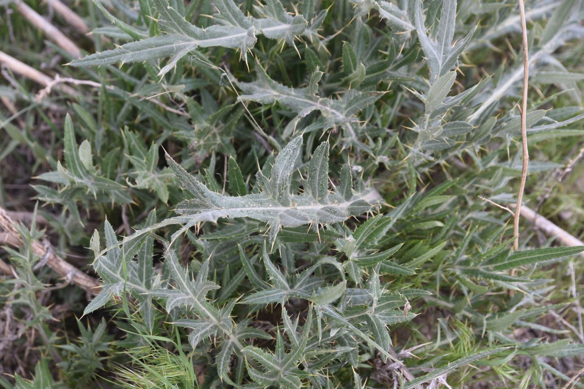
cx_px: 292
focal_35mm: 56
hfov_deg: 35.6
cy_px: 194
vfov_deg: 24.2
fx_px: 908
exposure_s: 1/125
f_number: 5
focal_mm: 56
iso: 320
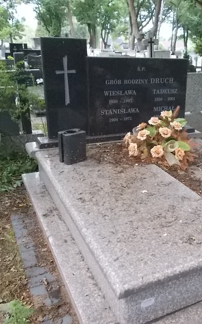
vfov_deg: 52.7
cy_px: 163
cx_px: 164
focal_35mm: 37
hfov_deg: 33.4
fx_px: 326
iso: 400
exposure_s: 1/250
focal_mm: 4.6
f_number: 3.2
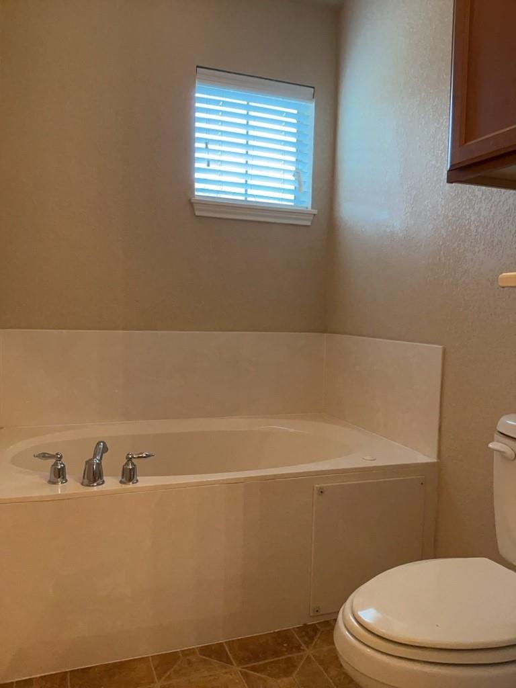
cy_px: 344
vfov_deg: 65.3
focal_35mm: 27
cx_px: 258
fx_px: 537
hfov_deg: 51.4
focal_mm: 3
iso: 125
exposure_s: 1/60
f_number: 1.8
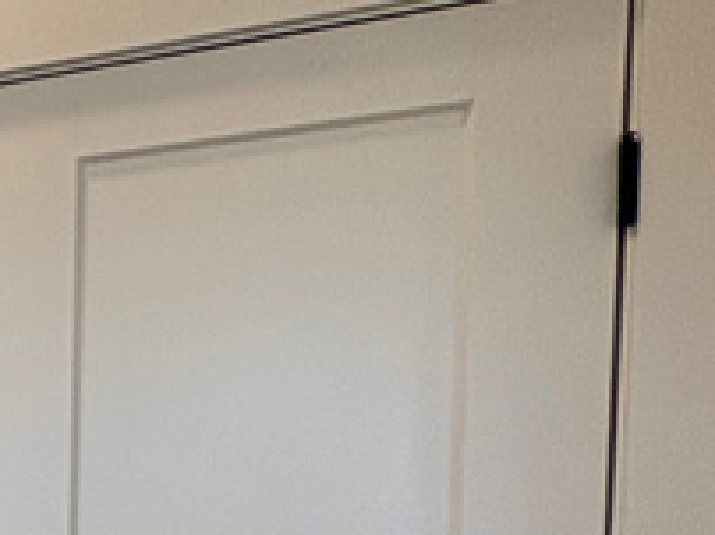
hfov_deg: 15.5
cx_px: -970
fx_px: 1465
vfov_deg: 19.5
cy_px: 645
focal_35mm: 71
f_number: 2.2
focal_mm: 2.22
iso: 100
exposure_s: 1/120
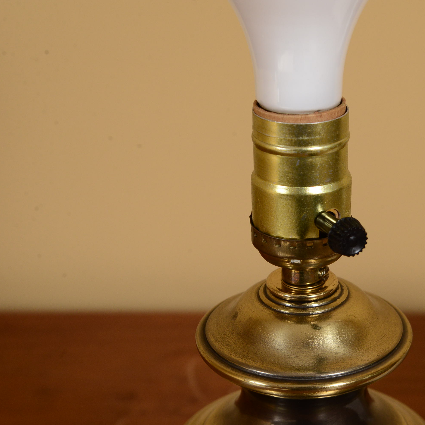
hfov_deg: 19.2
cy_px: 211
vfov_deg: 19.3
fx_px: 1250
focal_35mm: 90
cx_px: 295
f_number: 10
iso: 1600
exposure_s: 1/160
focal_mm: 70
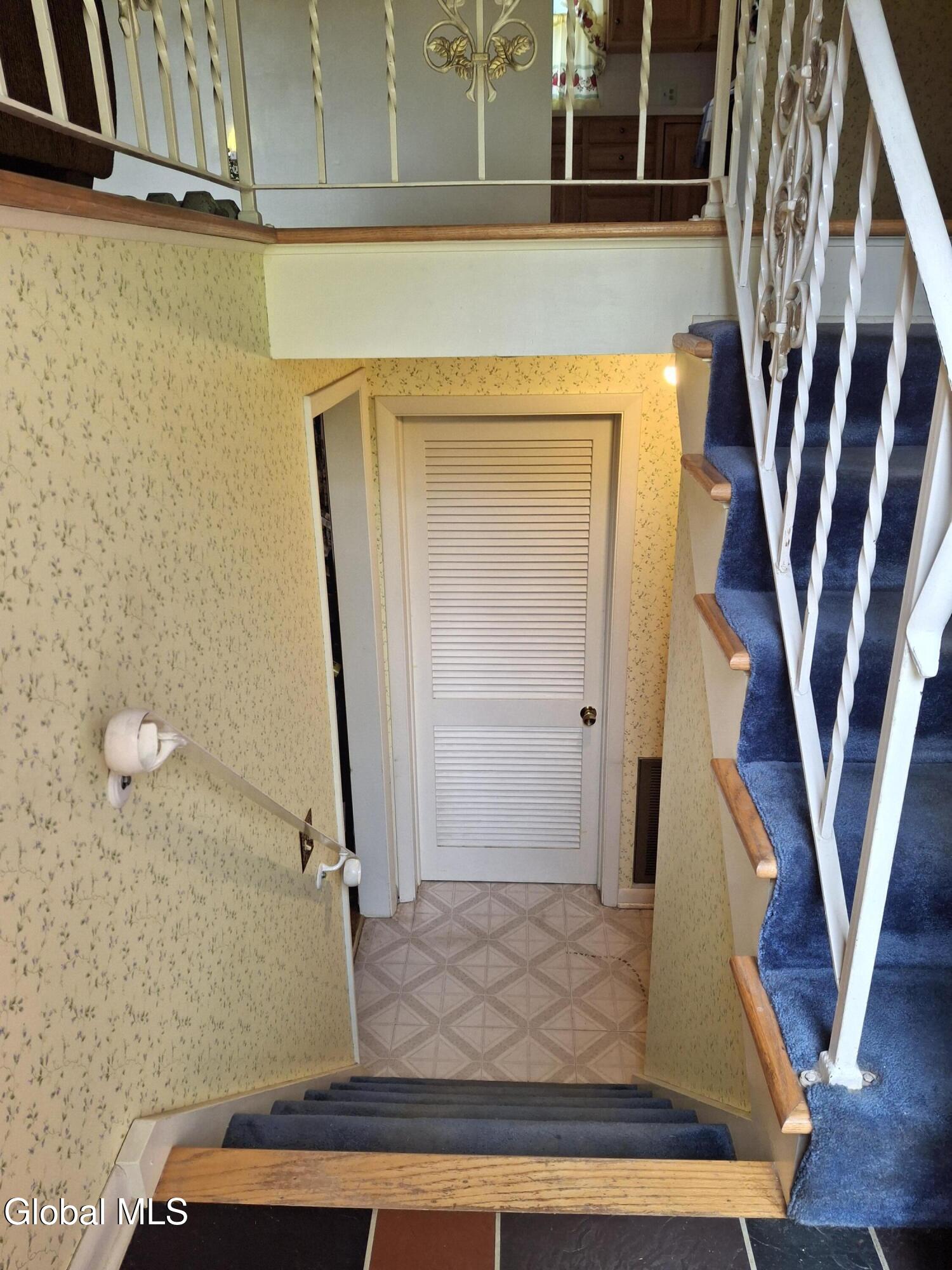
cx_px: 476
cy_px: 635
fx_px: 917
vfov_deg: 69.4
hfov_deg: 54.9
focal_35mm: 25
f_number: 1.8
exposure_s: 1/120
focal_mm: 4.69
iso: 100
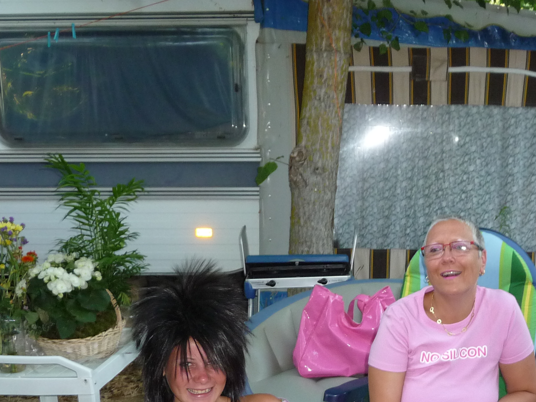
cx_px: 372
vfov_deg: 26.5
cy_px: 366
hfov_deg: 35.7
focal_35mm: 53
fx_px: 821
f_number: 3.3
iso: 200
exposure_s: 1/30
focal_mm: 4.7
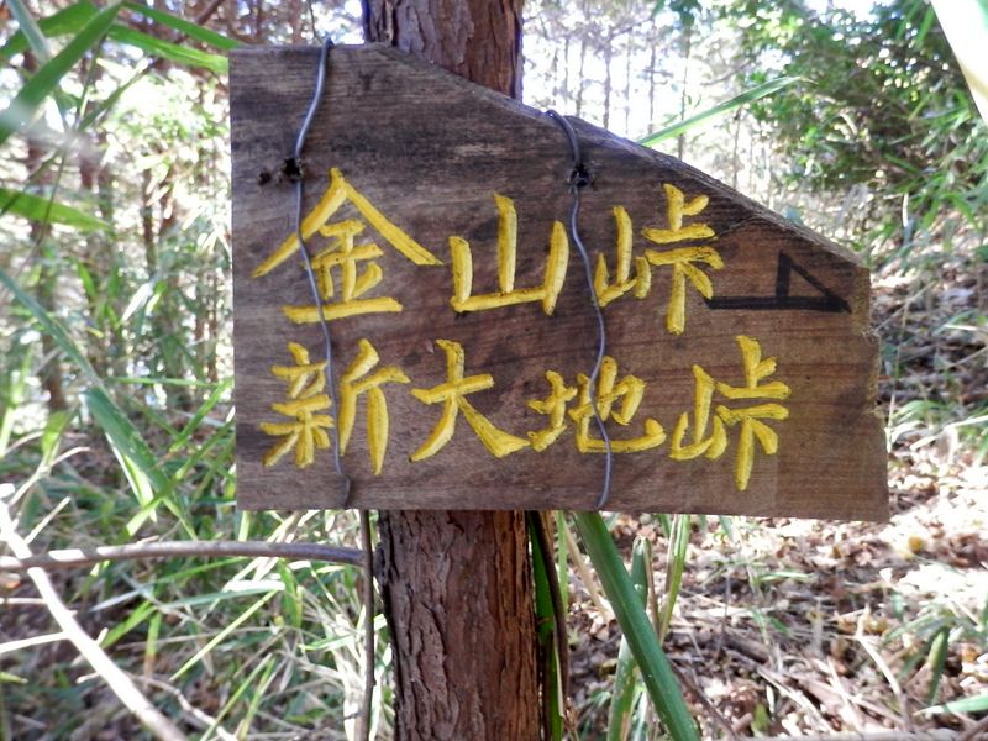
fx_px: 714
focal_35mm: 25
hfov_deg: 69.4
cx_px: 494
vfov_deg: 54.9
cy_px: 370
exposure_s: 1/8
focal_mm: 4.5
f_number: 3
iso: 200
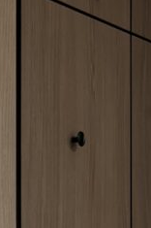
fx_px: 745
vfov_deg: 17.0
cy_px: 231
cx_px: -196
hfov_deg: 10.2
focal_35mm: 118
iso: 64
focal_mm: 5.7
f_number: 1.5
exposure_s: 1/100
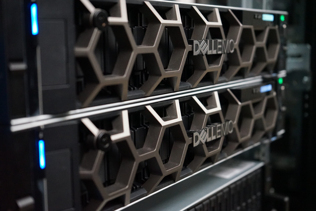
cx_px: 158
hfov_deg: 41.1
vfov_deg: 28.1
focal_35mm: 48
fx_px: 421
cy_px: 106
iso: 6400
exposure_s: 1/60
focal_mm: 48
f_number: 4.5
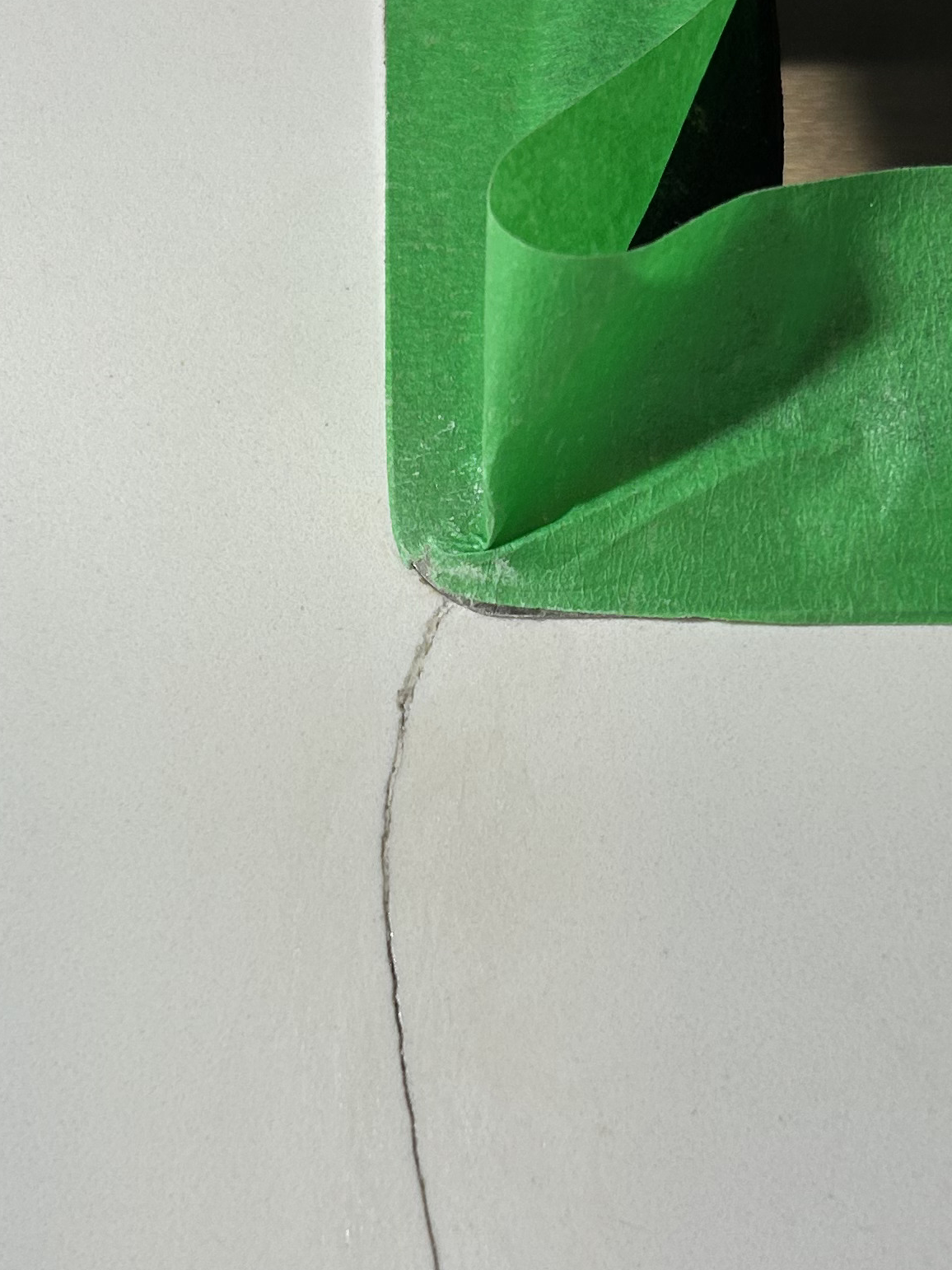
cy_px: 689
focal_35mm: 68
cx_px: 445
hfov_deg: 21.6
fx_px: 2494
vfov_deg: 28.6
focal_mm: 5.7
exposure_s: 1/572
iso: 50
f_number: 1.5
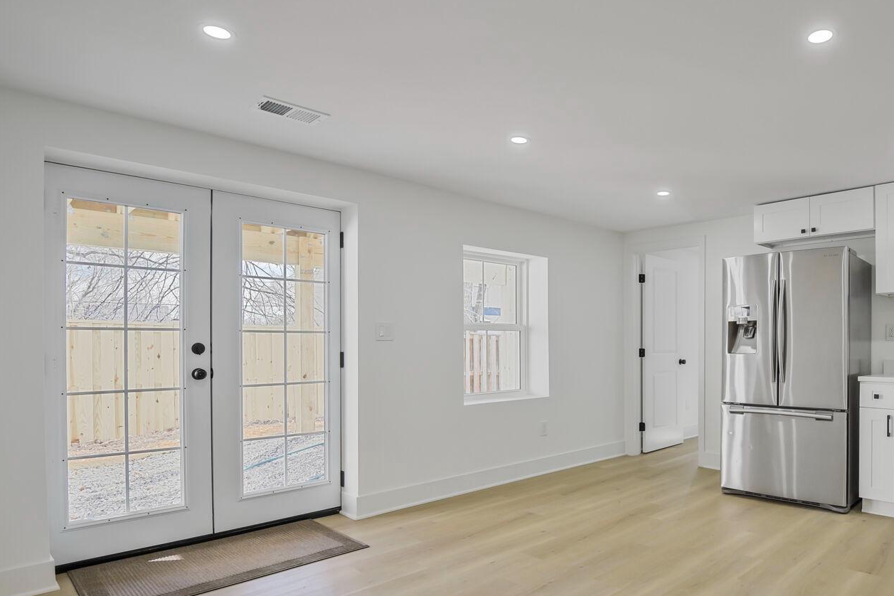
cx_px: 600
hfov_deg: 76.0
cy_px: 372
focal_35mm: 22
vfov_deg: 56.5
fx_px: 546
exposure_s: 1/8
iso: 400
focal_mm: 16
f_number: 8
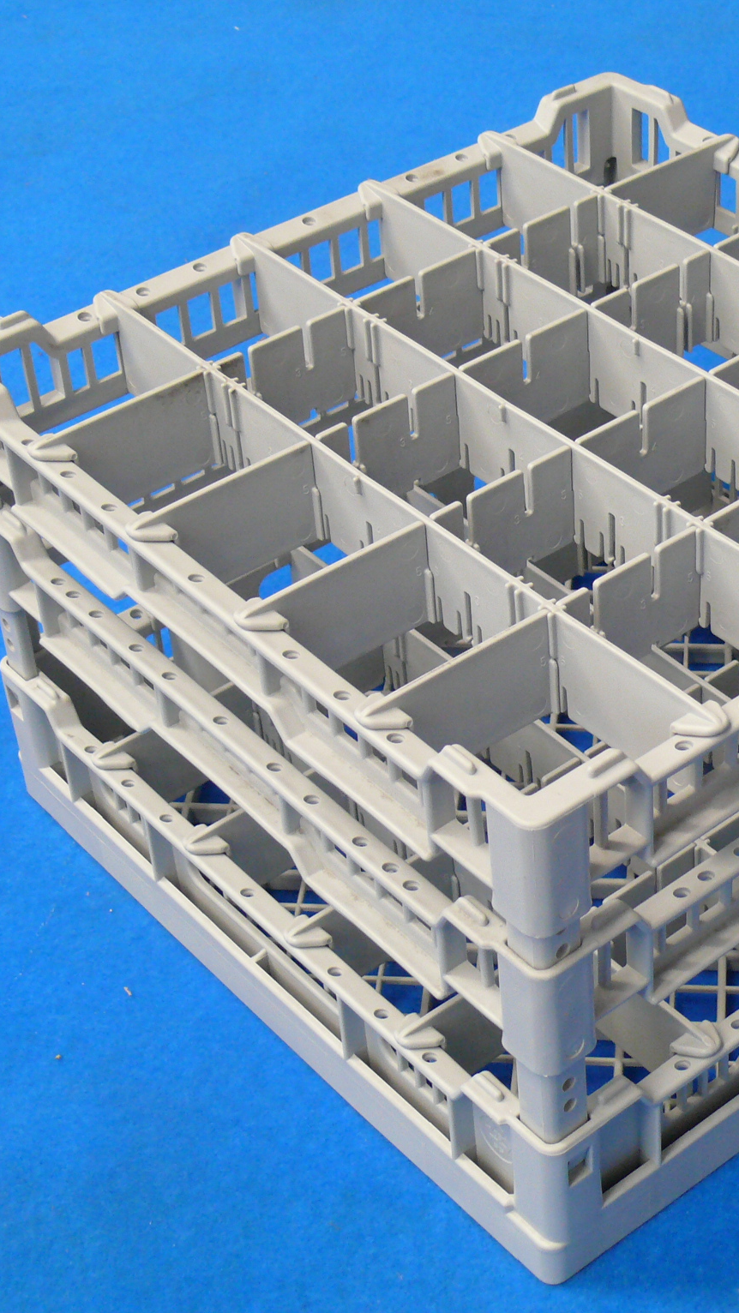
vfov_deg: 31.4
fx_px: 2334
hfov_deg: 17.8
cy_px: 656
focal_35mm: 67
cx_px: 616
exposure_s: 1/20
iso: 200
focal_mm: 8.7
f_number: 2.8
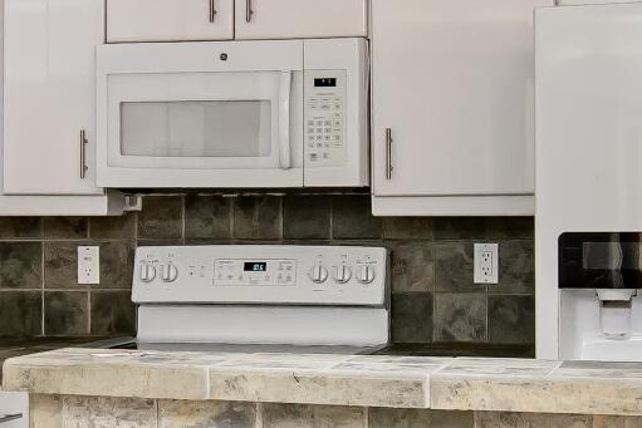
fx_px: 1570
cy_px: 187
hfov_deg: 23.1
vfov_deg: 15.5
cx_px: 266
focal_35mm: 88
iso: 640
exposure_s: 1/125
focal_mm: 10
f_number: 5.6
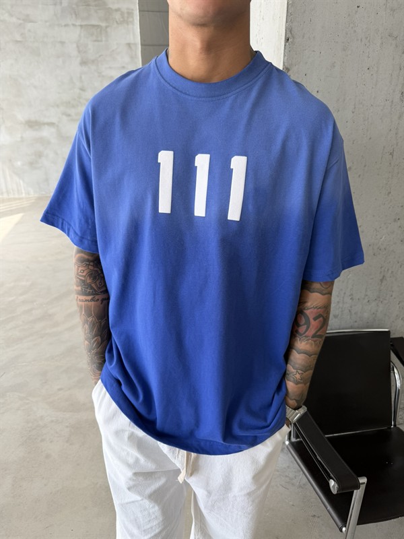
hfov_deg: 56.8
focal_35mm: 24
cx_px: 202
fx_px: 373
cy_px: 270
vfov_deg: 71.6
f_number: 1.78
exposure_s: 1/206
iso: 64
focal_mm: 6.76
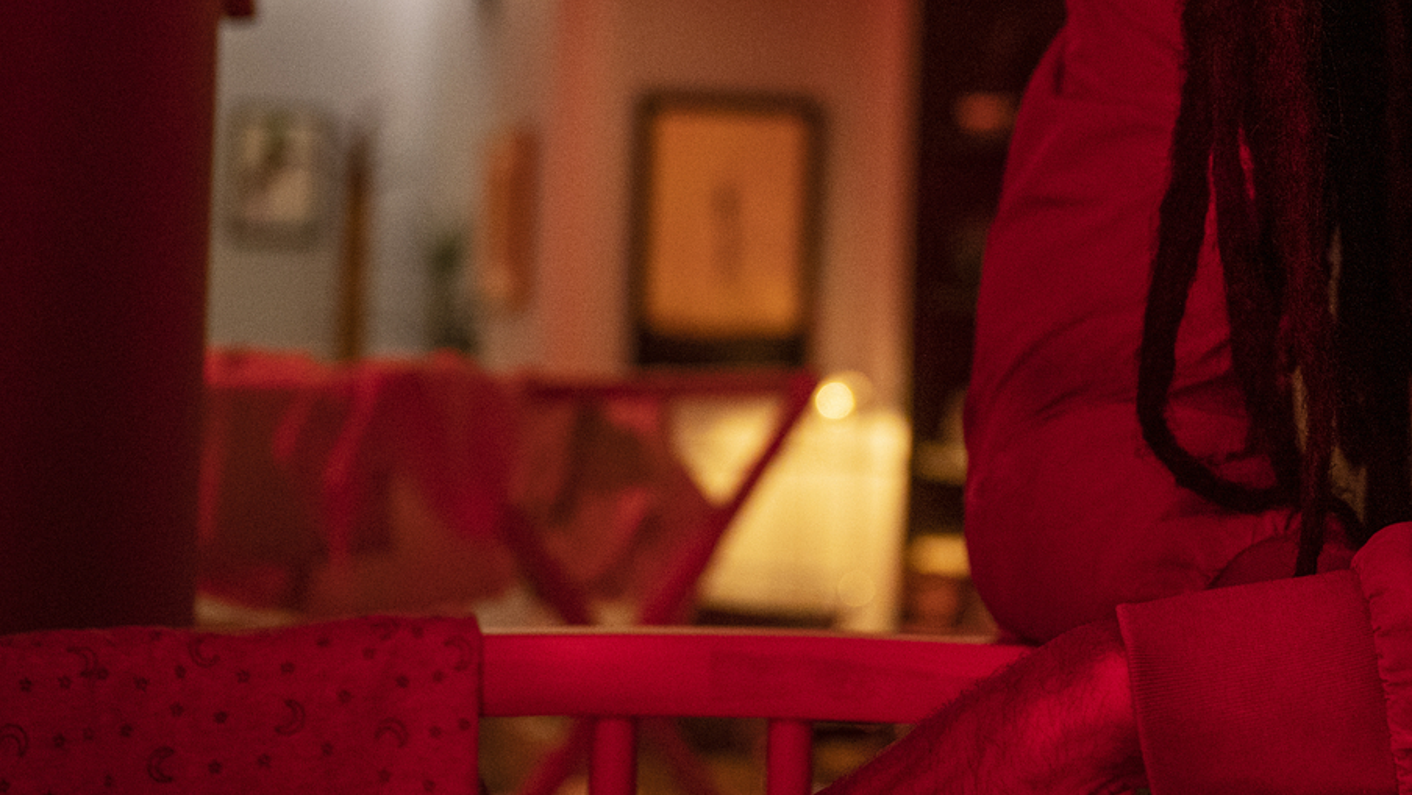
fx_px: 2996
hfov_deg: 25.1
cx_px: 1449
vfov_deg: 14.9
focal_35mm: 80
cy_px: 54
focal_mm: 36
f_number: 2.8
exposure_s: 1/60
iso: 2800
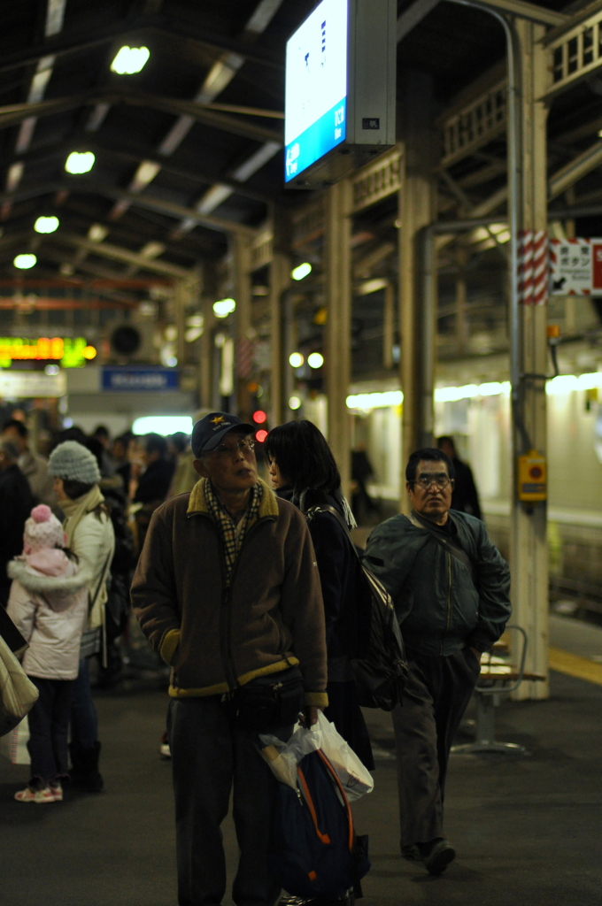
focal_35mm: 128
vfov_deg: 16.1
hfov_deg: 10.7
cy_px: 453
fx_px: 3207
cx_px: 301
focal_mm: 85
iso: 900
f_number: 1.8
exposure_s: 1/100
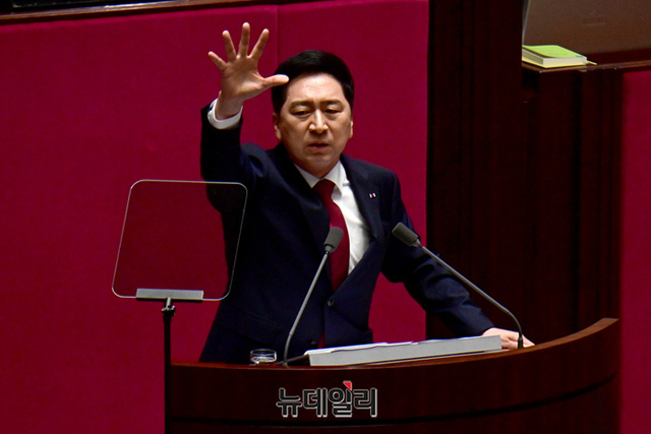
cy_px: 217
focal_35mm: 390
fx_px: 7054
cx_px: 326
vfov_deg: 3.5
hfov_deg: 5.3
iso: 6400
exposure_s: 1/250
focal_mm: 390
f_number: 8
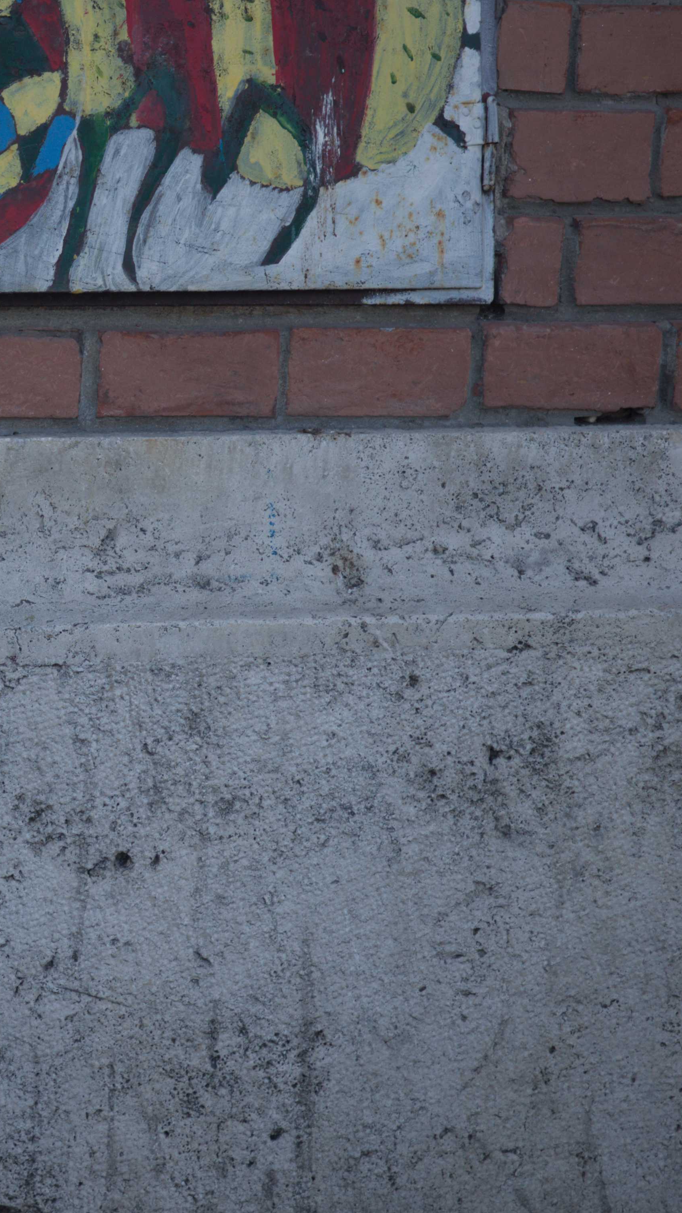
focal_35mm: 83
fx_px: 2668
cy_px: 470
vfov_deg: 25.5
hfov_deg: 14.2
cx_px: -107
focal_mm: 26
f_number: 2.8
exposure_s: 1/125
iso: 100
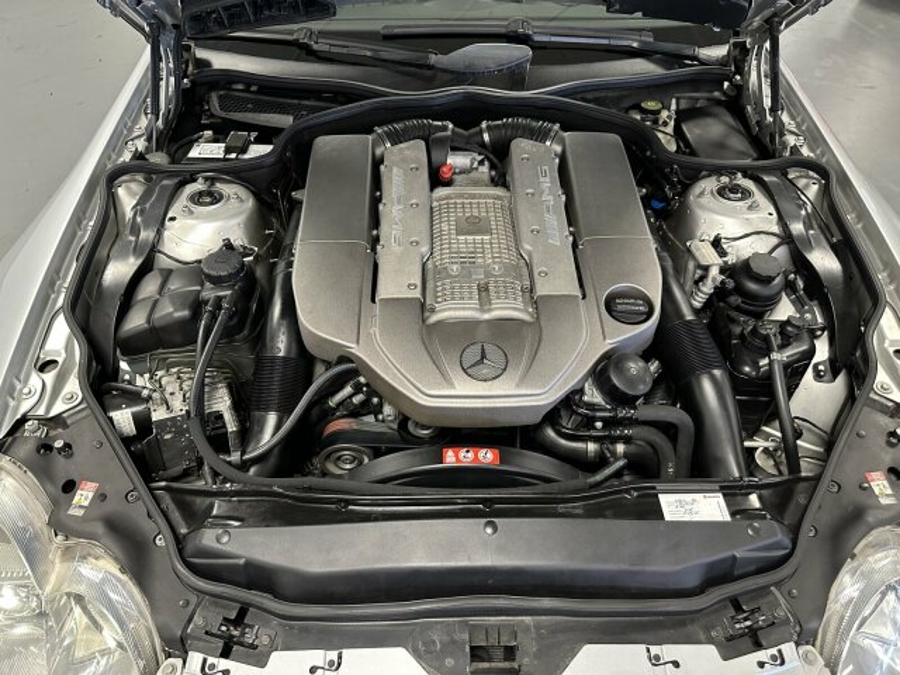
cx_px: 450
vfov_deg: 56.8
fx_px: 624
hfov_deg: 71.6
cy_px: 338
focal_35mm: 24
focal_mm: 6.86
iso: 400
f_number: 1.78
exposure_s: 1/60
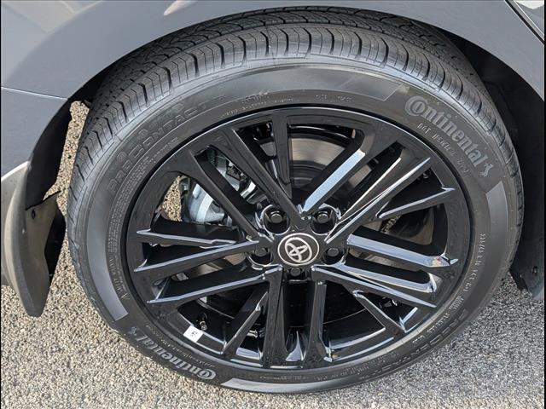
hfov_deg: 38.9
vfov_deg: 29.7
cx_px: 273
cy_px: 204
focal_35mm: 49
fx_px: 773
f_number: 1.68
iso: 670
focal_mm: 6.9
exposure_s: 1/1250
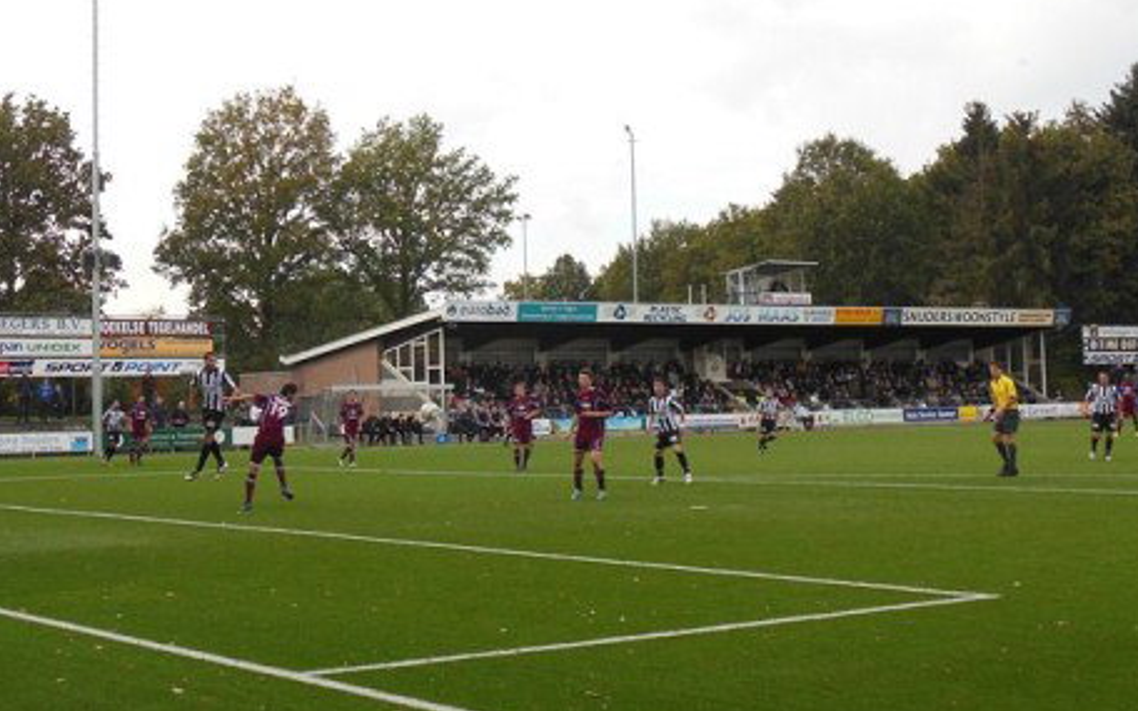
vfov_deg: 21.6
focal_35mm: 60
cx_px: 467
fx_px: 1861
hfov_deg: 33.9
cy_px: 284
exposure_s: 1/400
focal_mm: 7.7
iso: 125
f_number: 3.8
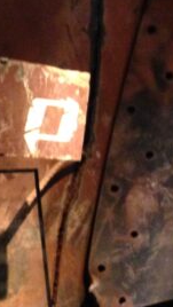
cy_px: 234
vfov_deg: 20.6
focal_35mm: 103
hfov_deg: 10.6
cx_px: -197
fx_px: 839
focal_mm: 4.12
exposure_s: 1/15
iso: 400
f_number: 2.4
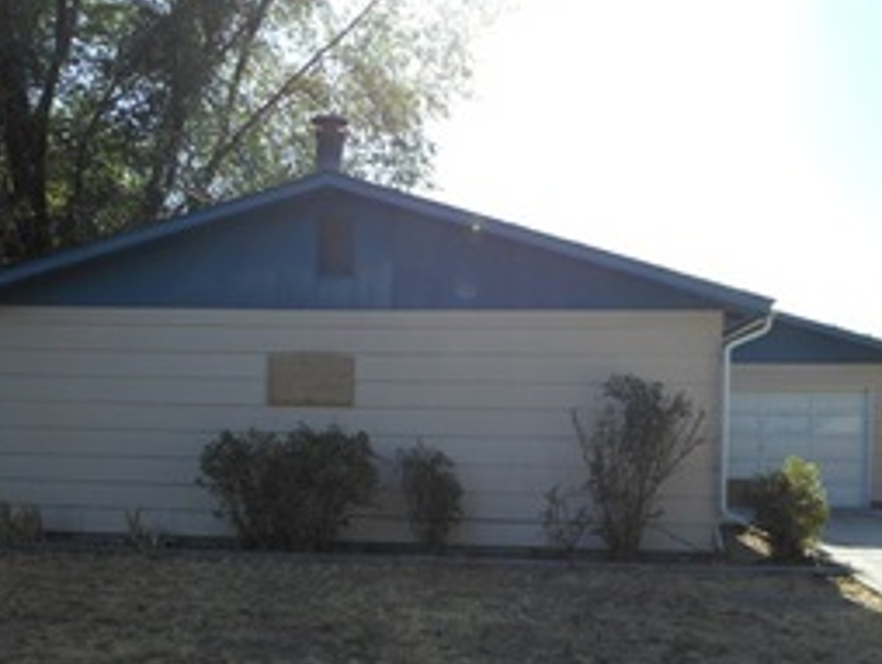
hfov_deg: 53.9
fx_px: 867
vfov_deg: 41.6
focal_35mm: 34
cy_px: 407
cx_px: 438
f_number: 3.2
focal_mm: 4.5
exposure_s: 1/640
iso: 80
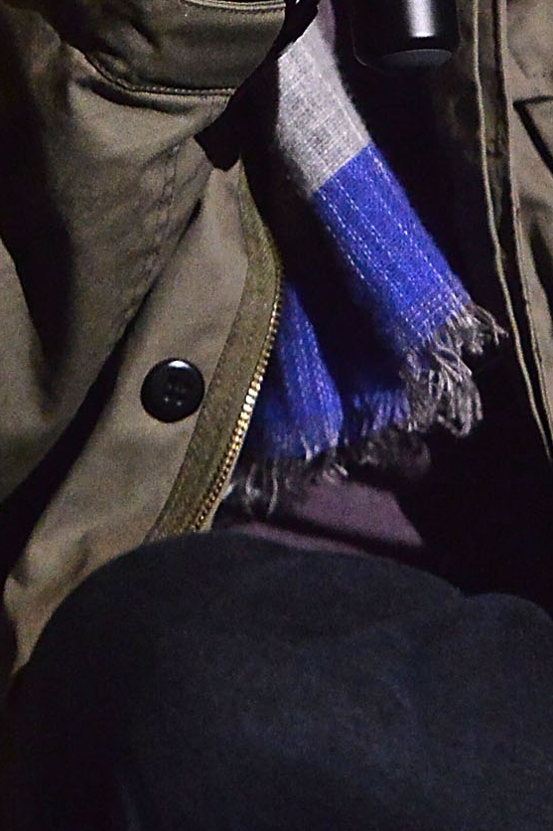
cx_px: 344
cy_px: -251
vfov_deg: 3.4
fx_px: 14060
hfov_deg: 2.3
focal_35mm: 610
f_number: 2.8
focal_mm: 170
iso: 5000
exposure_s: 1/60
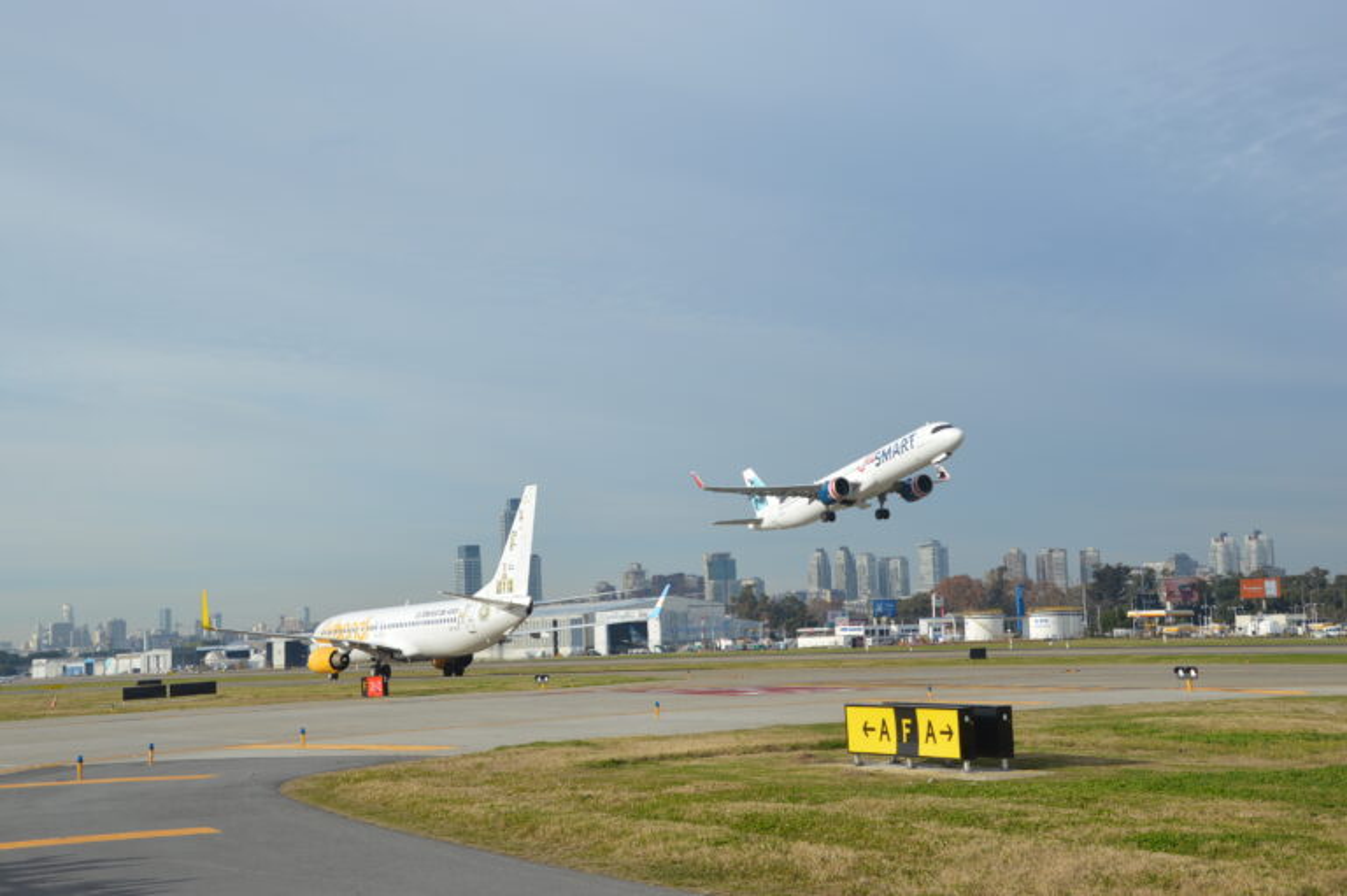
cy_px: 448
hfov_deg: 33.4
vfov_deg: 22.6
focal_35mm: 60
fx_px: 2243
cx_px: 674
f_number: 9
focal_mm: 40
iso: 100
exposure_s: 1/320
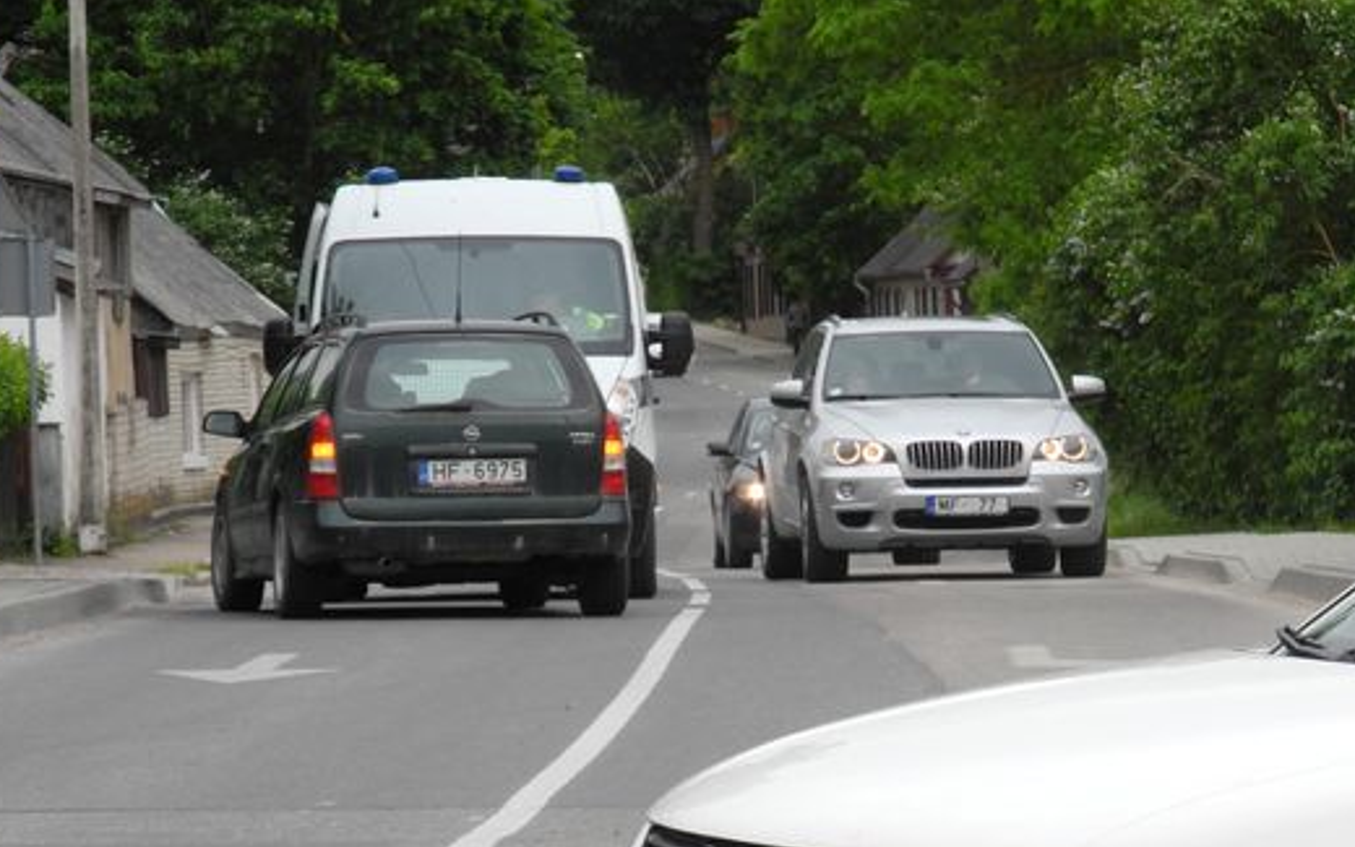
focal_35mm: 254
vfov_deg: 5.2
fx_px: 9380
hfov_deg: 8.3
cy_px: 698
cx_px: 857
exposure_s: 1/125
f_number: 7.1
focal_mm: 37
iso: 100
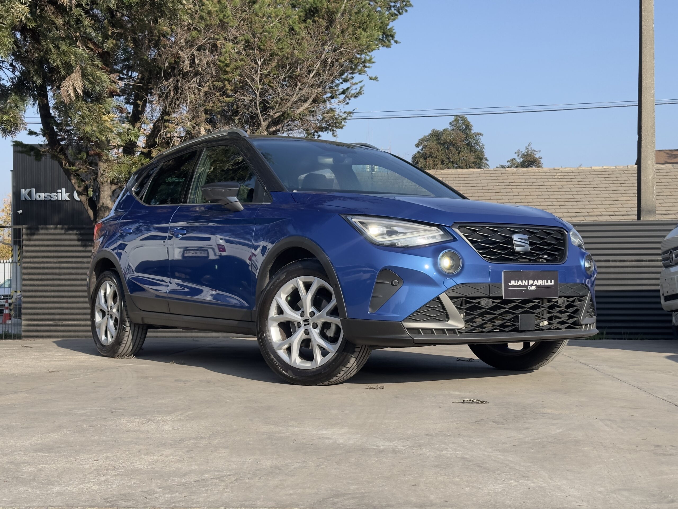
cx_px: 339
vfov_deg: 30.3
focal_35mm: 48
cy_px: 254
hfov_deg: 39.7
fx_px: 940
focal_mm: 6.86
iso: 64
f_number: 1.78
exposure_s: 1/2203
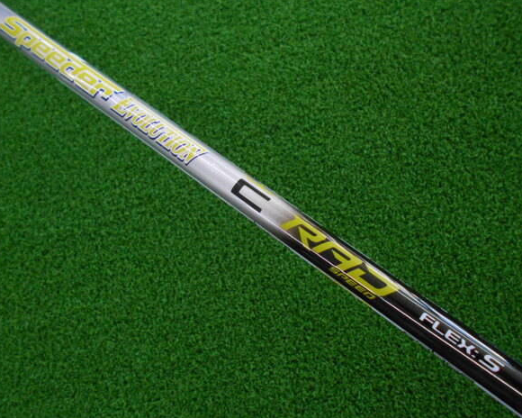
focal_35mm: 28
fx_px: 433
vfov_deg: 51.5
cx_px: 261
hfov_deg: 62.2
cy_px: 211
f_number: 3.2
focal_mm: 4.6
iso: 640
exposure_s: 1/250
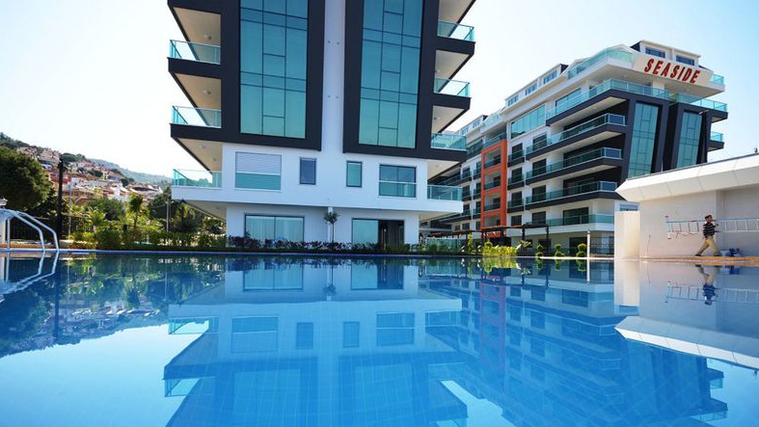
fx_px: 353
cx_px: 374
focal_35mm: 18
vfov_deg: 62.0
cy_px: 249
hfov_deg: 94.2
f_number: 8
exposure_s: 1/250
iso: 180
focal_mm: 11
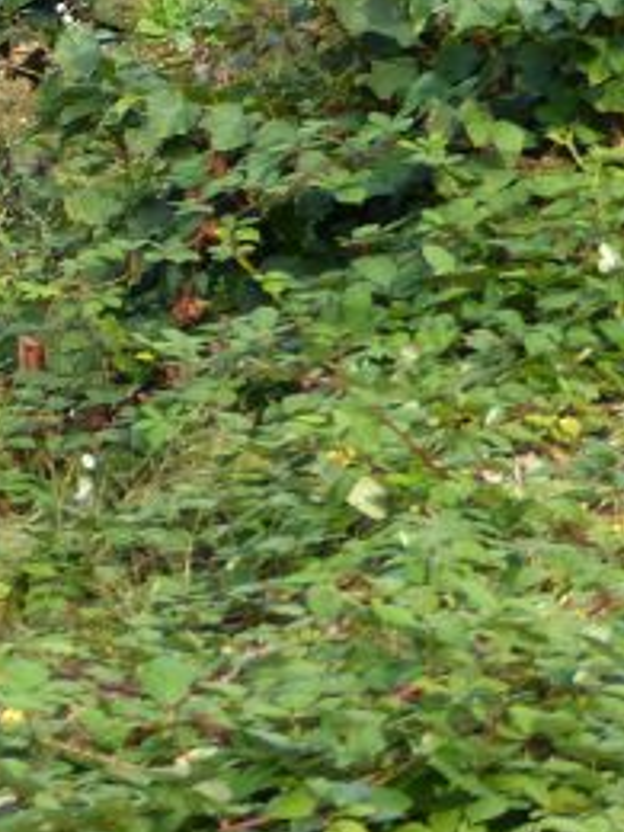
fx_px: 8316
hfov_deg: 4.2
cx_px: -781
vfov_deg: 5.7
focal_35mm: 346
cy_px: -512
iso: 100
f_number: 2.8
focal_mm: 13.5
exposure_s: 1/500
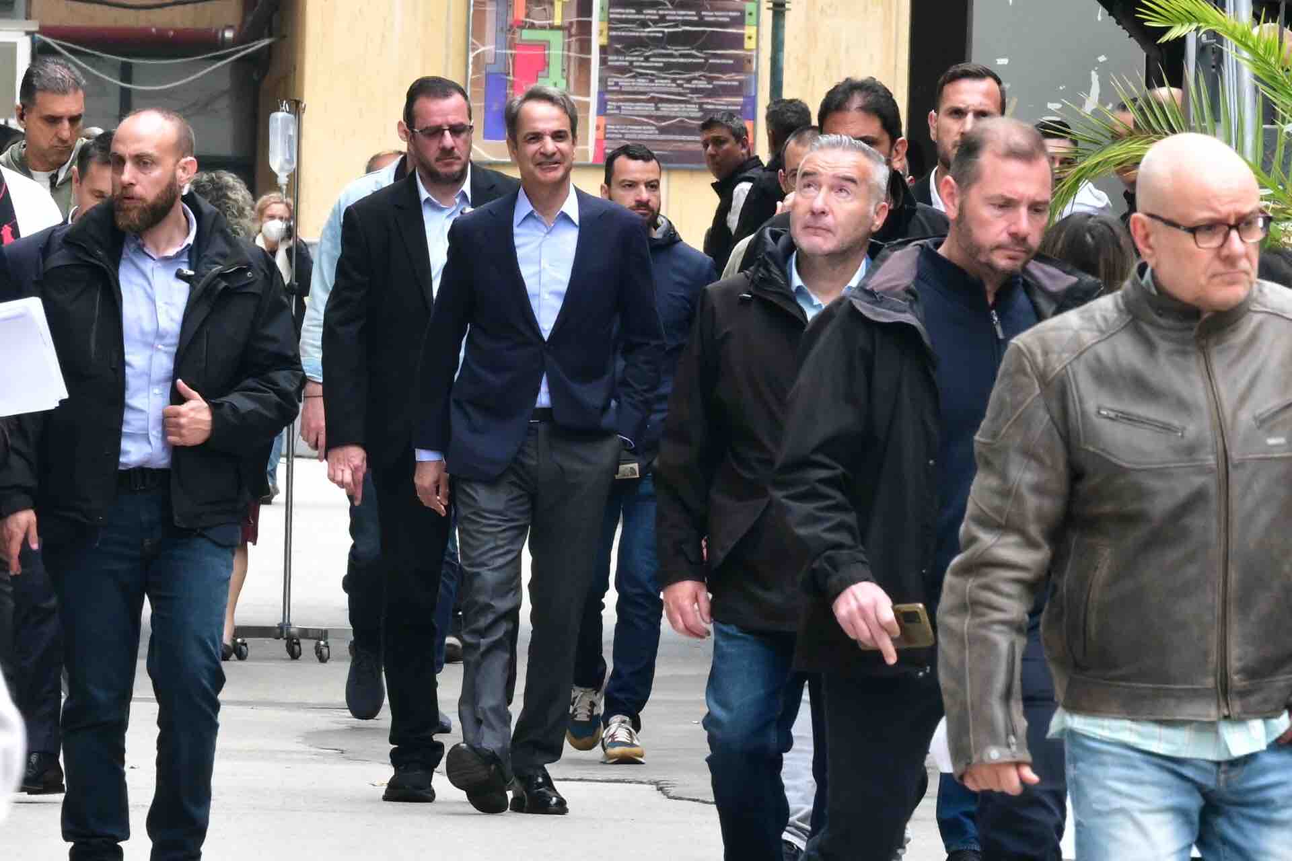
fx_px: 10766
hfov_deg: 6.9
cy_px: 430
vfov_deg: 4.6
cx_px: 646
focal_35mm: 300
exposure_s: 1/320
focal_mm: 200
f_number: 14
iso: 2500
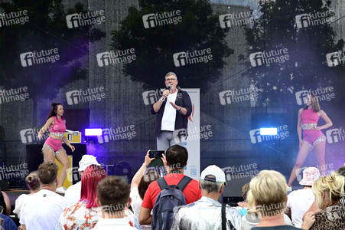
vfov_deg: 19.4
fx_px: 670
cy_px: 115
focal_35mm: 70
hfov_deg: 28.9
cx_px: 172
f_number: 5.6
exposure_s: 1/200
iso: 125
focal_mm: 70
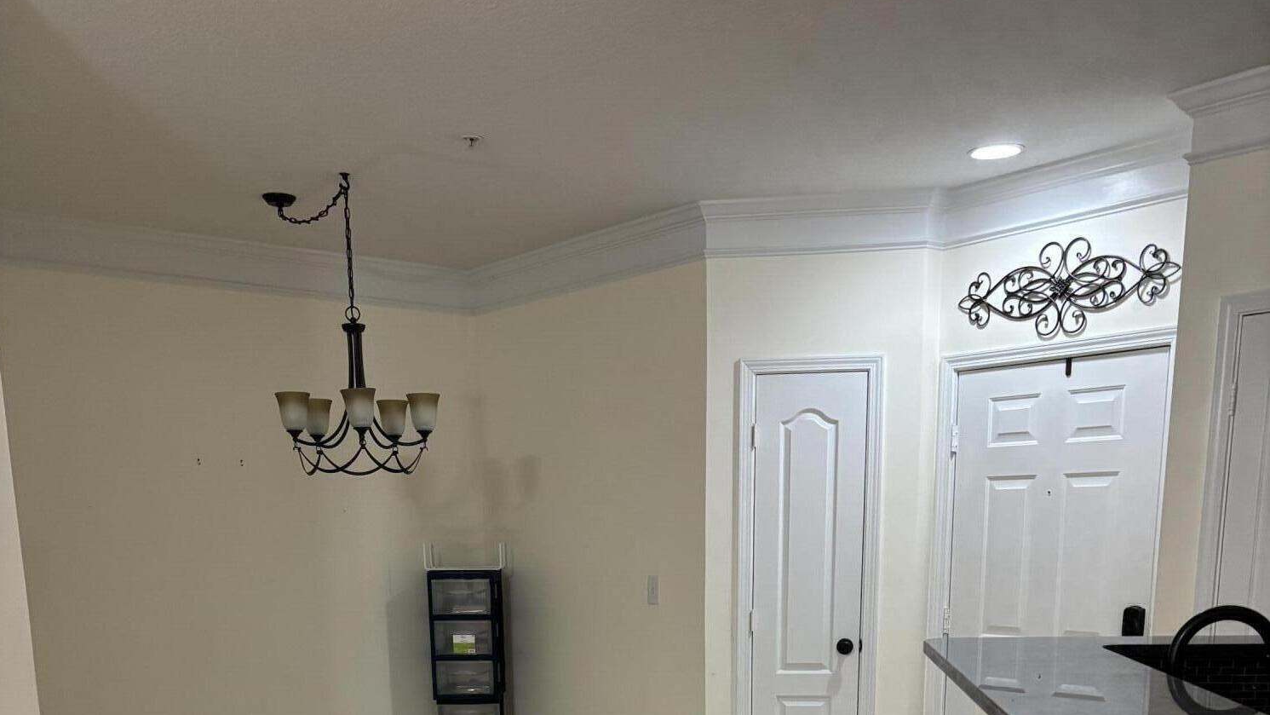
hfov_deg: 52.8
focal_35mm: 38
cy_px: 800
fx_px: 1280
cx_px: 632
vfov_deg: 28.2
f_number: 1.6
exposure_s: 1/60
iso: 320
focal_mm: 5.96
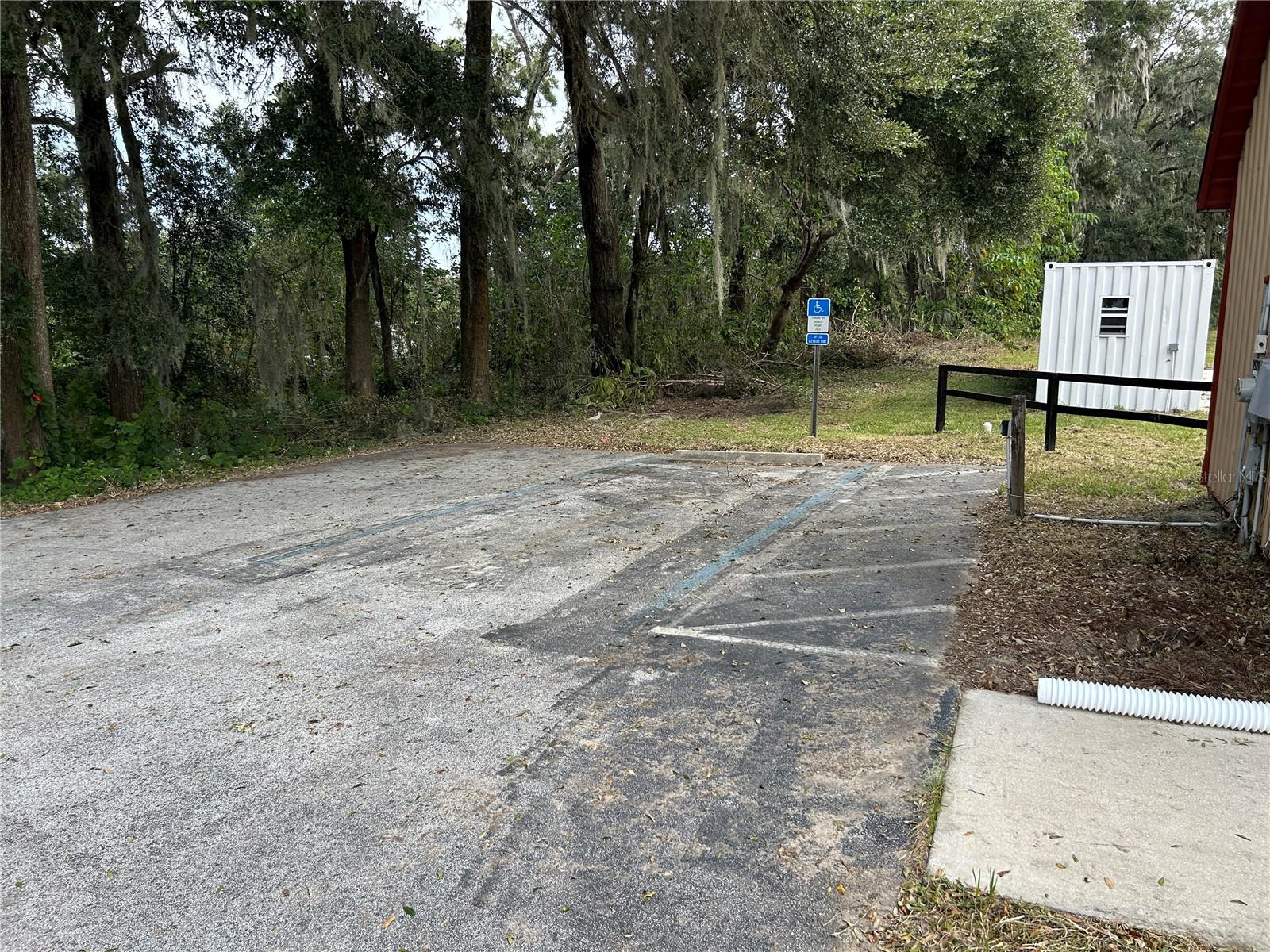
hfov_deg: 67.3
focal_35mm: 26
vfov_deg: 53.1
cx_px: 635
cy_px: 476
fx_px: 954
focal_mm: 5.7
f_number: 1.5
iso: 50
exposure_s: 1/1124
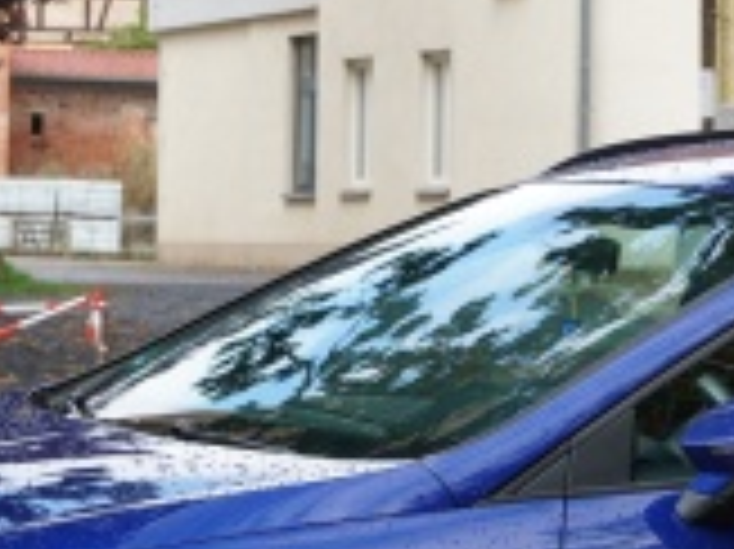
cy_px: 286
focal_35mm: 221
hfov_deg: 8.9
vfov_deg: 6.7
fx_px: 4683
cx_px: 851
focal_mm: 50
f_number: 7.1
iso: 200
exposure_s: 1/100
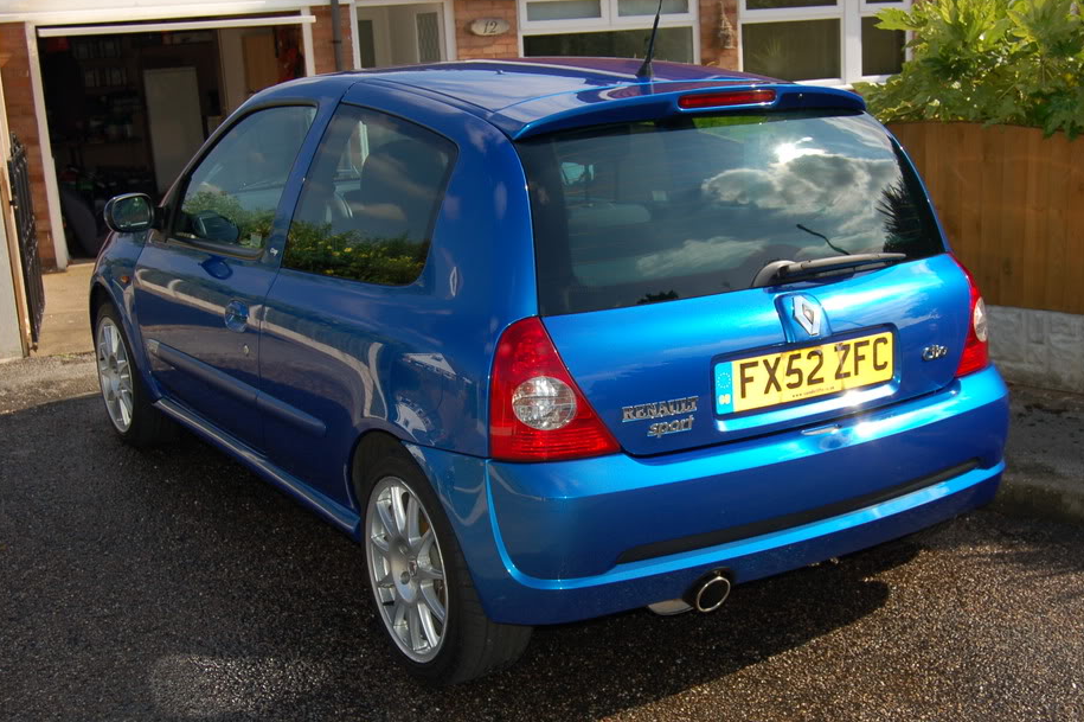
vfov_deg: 28.6
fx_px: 1414
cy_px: 367
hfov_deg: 41.9
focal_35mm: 47
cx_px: 578
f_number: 5.6
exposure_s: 1/500
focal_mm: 28
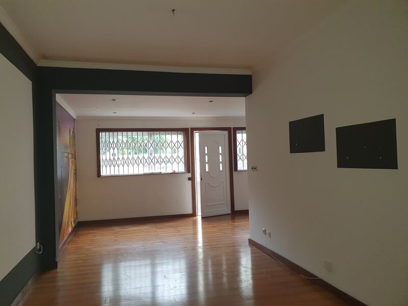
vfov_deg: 53.1
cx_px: 204
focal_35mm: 26
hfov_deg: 67.3
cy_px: 153
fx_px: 306
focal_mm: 4.32
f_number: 2.4
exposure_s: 1/24
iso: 125
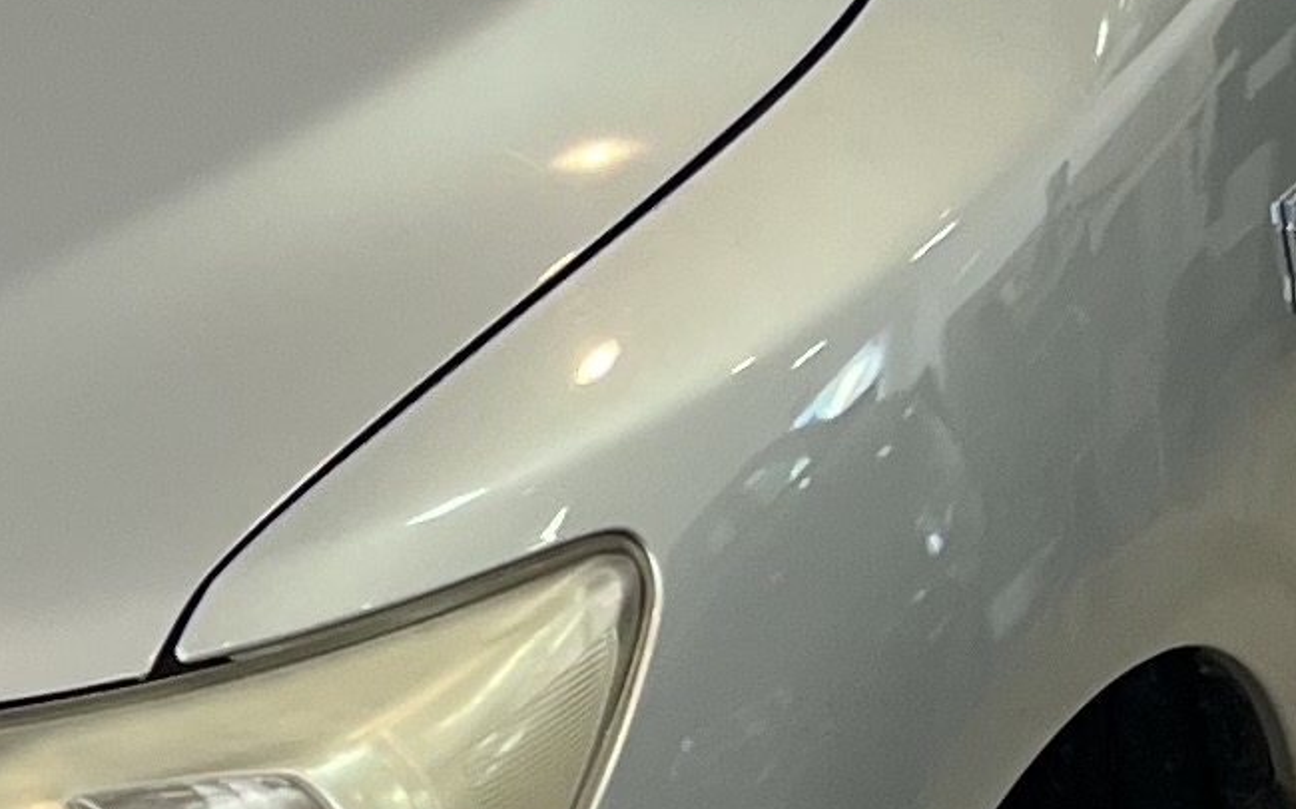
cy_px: 656
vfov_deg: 7.7
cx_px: -614
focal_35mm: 171
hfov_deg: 11.7
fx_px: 6039
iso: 80
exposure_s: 1/120
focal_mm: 5.7
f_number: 1.5
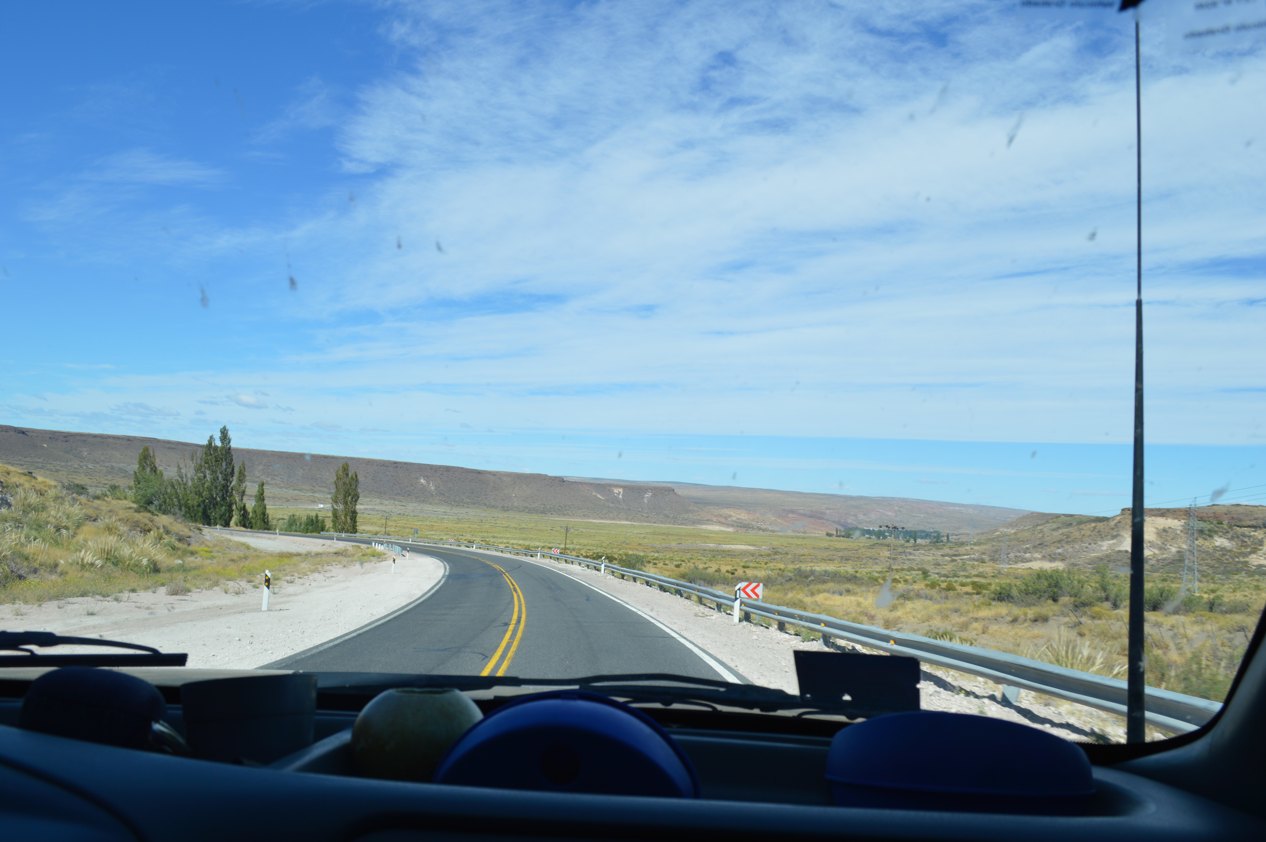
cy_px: 421
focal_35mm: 27
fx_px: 949
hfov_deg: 67.4
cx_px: 633
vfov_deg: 47.8
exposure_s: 1/250
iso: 100
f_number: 8
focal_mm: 18
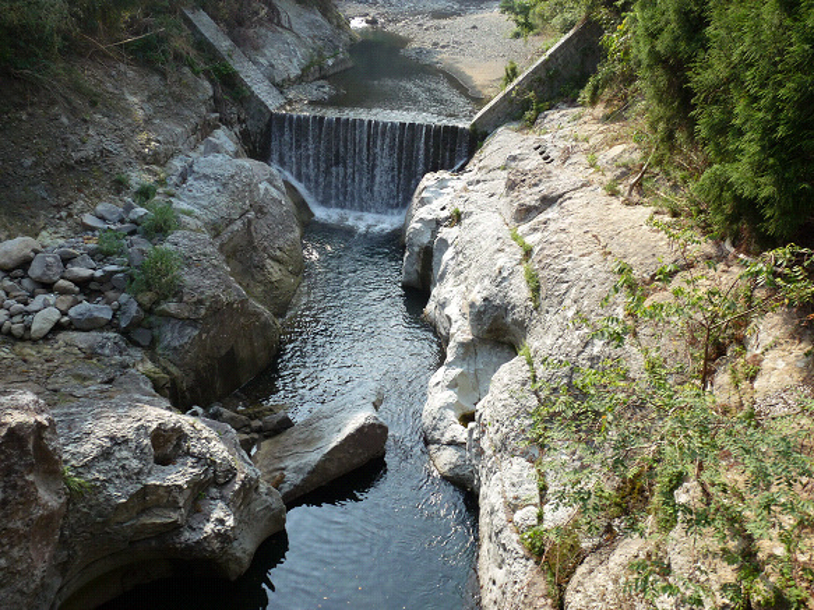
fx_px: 635
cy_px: 305
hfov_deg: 65.3
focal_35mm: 27
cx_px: 407
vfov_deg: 51.3
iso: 100
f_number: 4.5
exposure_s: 1/200
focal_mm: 4.8
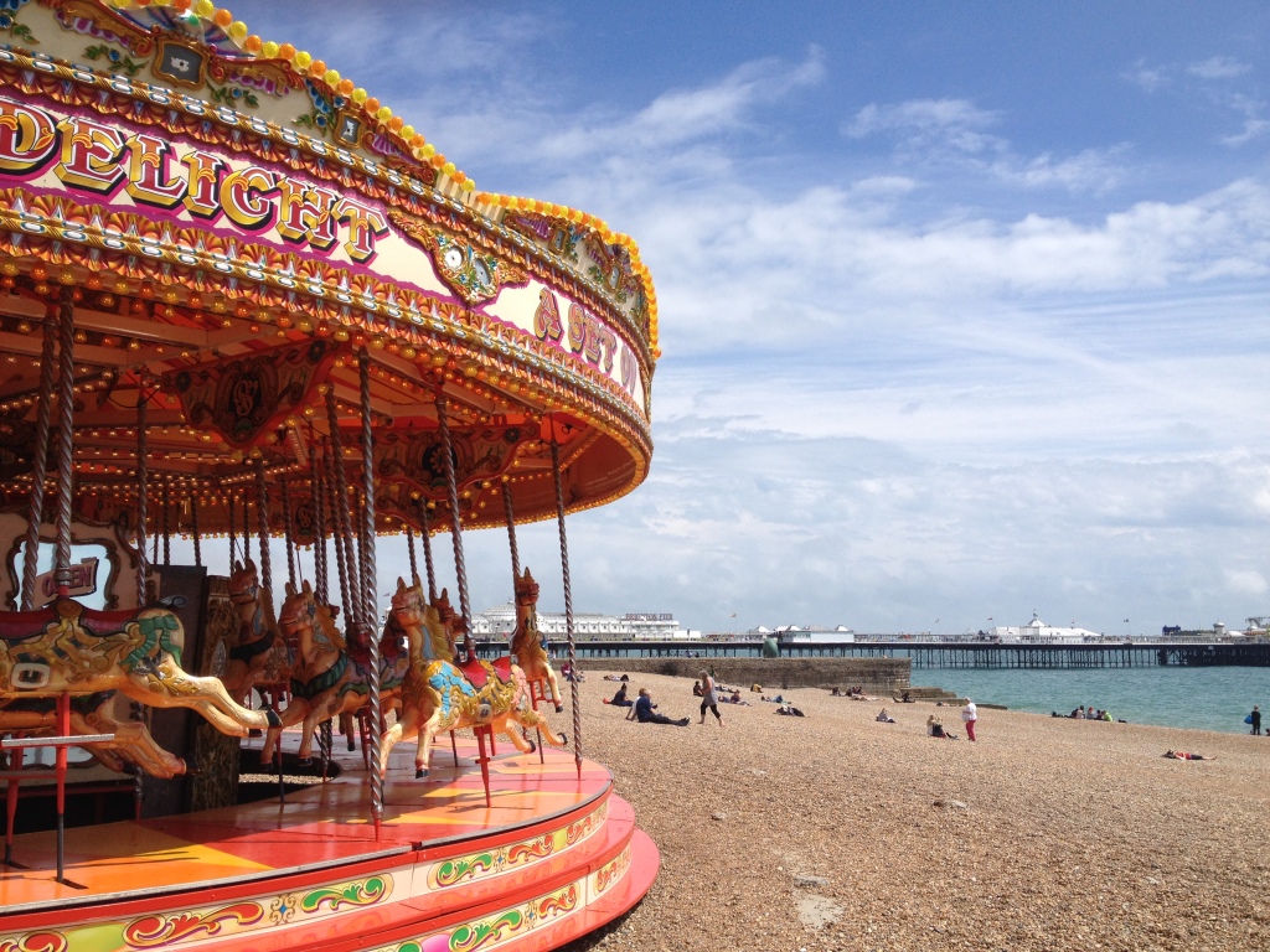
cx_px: 635
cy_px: 476
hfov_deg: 52.6
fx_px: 1284
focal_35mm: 35
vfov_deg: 40.7
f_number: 2.4
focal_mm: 4.28
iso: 50
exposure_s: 1/2513
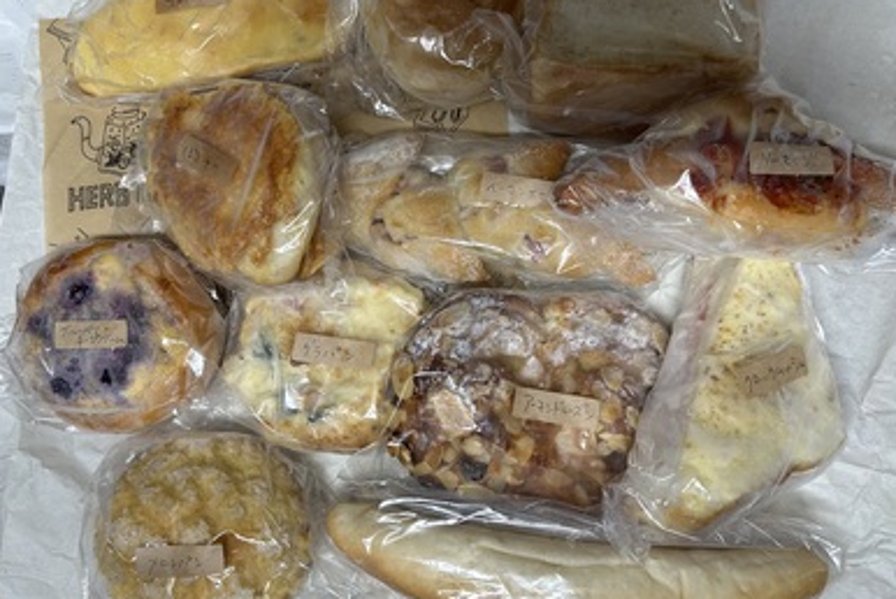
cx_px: 457
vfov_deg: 46.5
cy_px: 283
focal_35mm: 28
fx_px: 697
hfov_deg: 65.4
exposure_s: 1/120
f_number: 1.5
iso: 125
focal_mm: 5.7
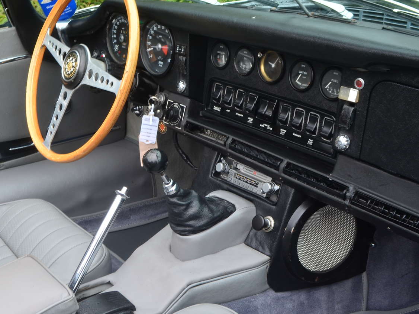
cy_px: 185
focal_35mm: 46
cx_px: 140
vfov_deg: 31.4
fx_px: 557
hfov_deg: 40.7
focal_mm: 18
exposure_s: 1/15
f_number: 13
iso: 100
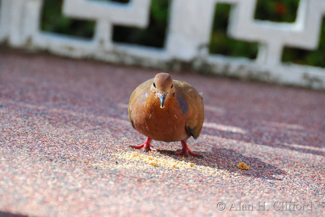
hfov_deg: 6.9
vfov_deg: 4.6
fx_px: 2711
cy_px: 108
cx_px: 162
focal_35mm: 300
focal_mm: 200
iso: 100
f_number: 7.1
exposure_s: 1/80
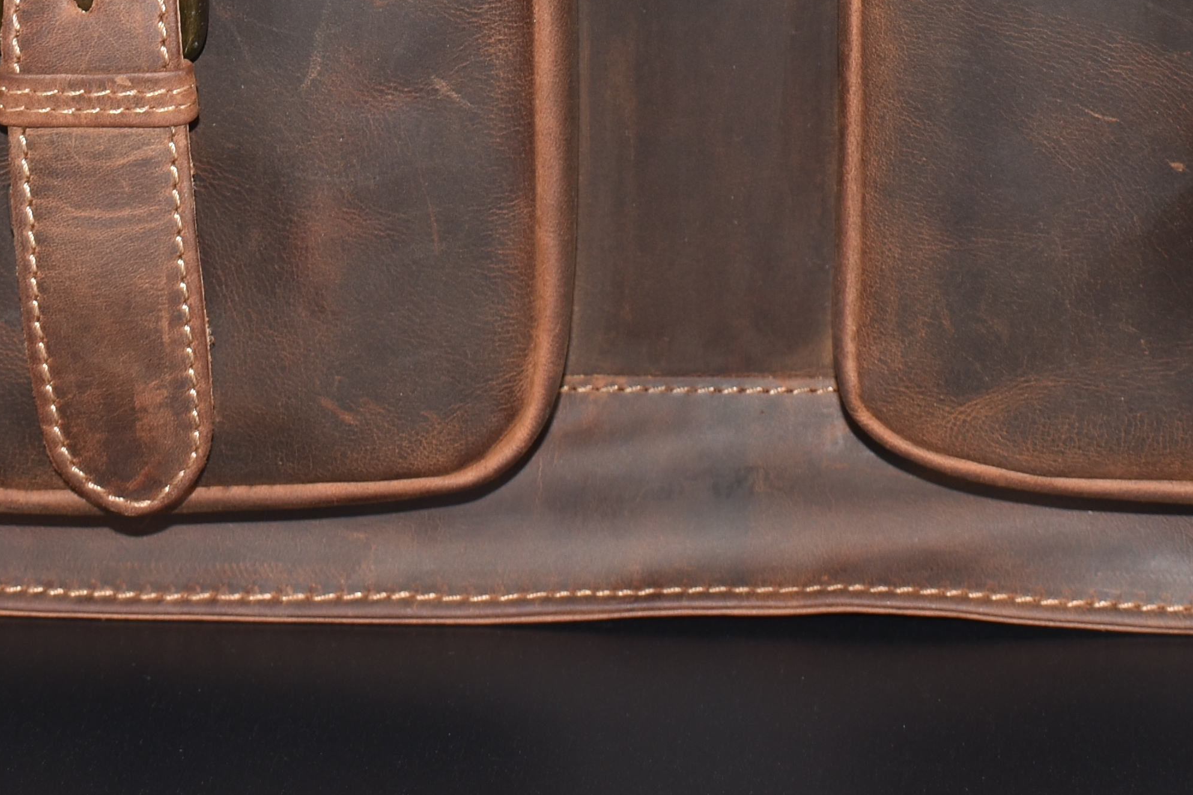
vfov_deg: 9.5
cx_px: 691
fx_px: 4656
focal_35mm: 141
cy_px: -373
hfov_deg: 14.6
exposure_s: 1/60
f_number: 8
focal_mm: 31
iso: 100
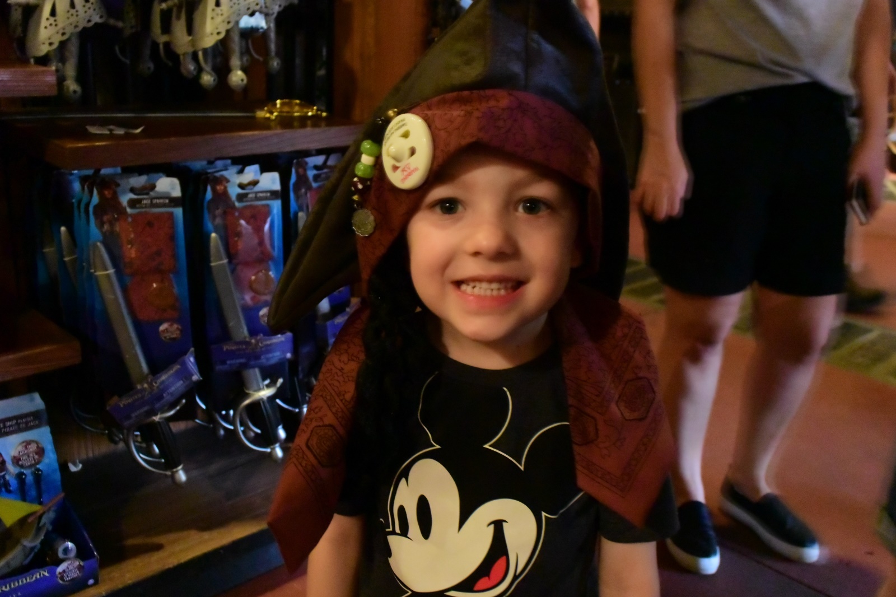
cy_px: 298
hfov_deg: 53.1
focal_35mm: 36
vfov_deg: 36.9
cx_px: 448
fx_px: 896
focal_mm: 13.4
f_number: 4
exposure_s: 1/30
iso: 6400
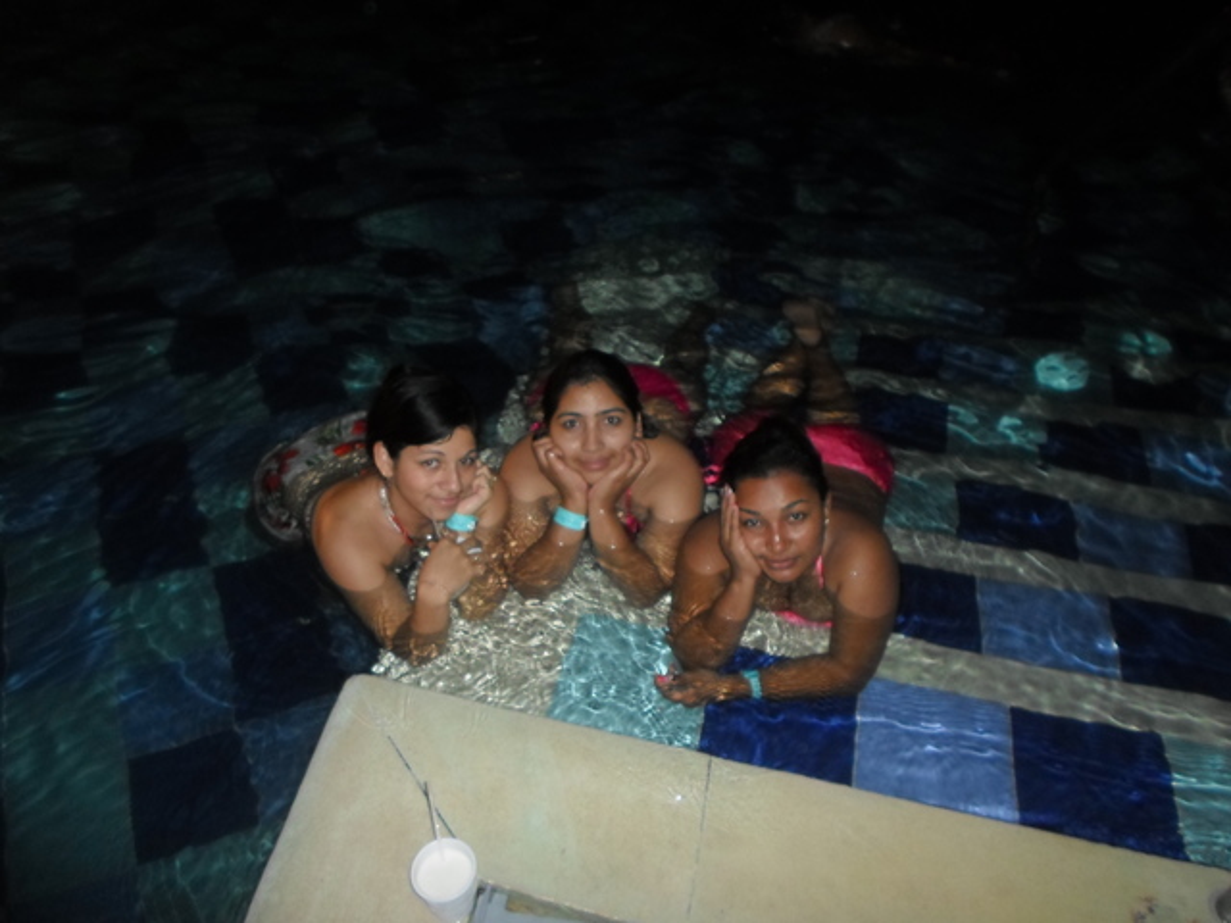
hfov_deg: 69.4
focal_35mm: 25
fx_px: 889
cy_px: 462
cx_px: 616
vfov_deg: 54.9
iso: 400
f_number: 2.5
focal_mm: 4.5
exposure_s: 1/8
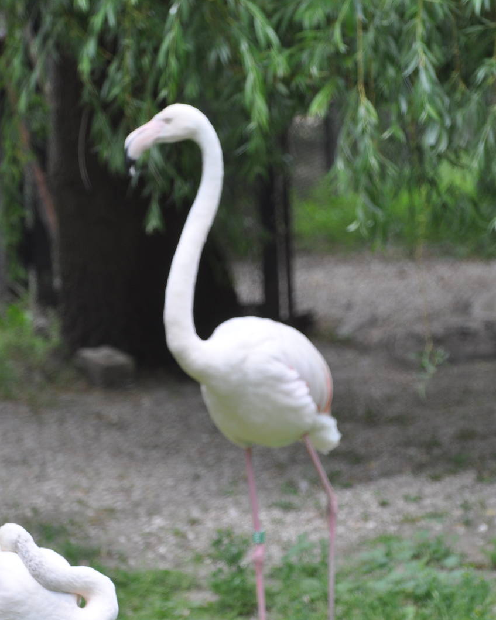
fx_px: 4368
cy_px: 309
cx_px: 224
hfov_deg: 6.5
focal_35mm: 238
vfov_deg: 8.1
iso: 400
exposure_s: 1/320
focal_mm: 112
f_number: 4.8
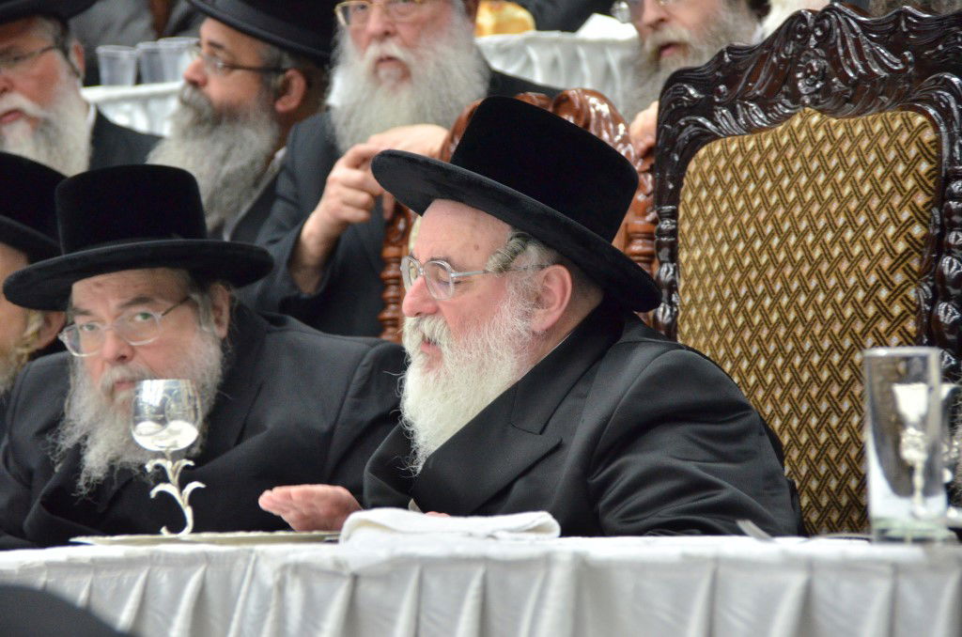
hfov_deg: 10.2
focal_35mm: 202
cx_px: 481
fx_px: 5399
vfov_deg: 6.8
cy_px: 318
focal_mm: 135
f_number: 5.6
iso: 2000
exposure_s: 1/125
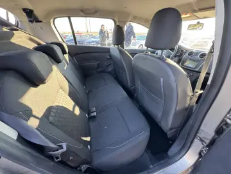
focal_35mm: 14
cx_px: 116
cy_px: 87
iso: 320
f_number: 2.2
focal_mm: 2.22
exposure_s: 1/60
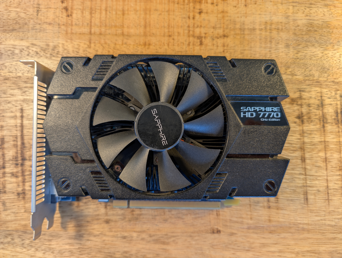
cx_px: 171
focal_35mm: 24
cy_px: 129
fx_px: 237
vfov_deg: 56.9
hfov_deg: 71.5
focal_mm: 6.9
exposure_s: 1/39.3
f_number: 1.68
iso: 51
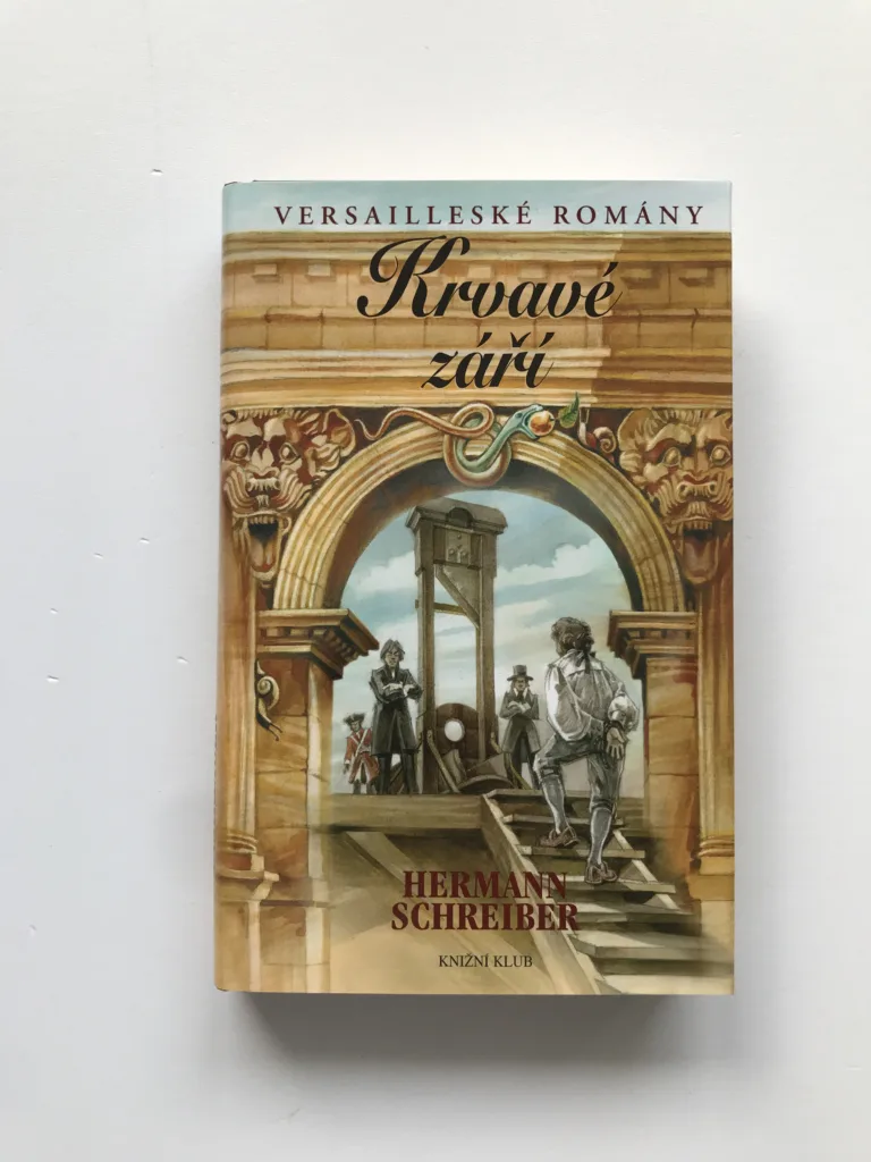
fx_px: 939
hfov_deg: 49.7
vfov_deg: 63.4
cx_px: 436
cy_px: 581
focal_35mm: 28
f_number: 1.8
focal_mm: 3.99
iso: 32
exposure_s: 1/100
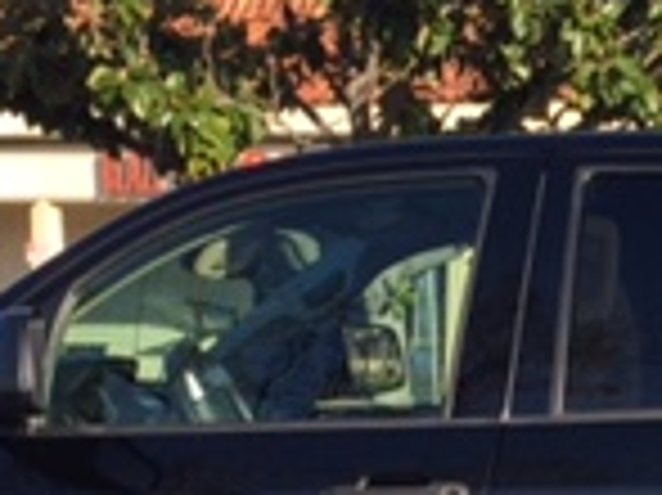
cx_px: 770
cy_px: 657
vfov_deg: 11.4
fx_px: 2408
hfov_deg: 15.2
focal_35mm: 126
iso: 32
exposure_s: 1/775
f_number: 2.2
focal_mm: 4.15
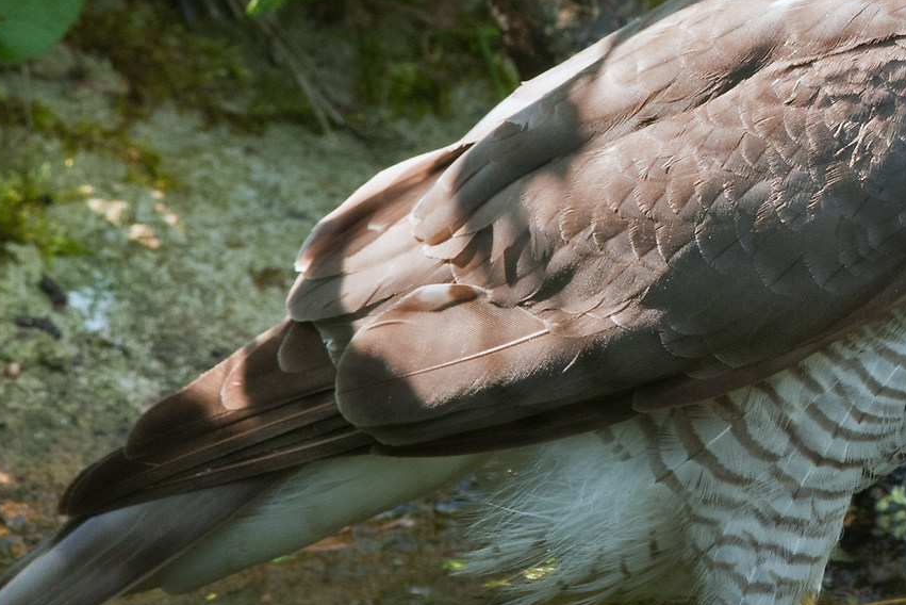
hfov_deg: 1.6
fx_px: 31895
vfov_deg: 1.1
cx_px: 962
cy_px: 162
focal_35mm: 1267
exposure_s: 1/125
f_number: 10
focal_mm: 300
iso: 400
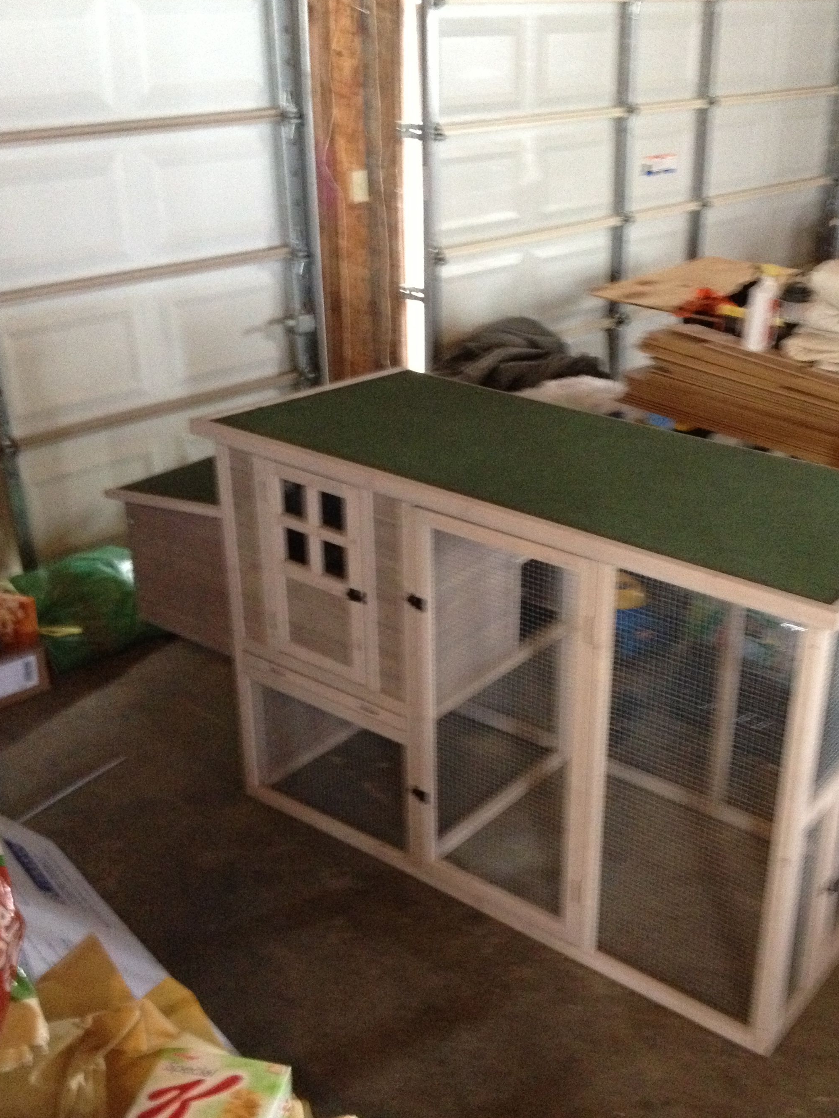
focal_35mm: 43
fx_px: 1389
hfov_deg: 33.5
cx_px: 507
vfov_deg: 43.8
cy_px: 621
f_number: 2.4
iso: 500
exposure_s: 1/15
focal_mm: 4.28
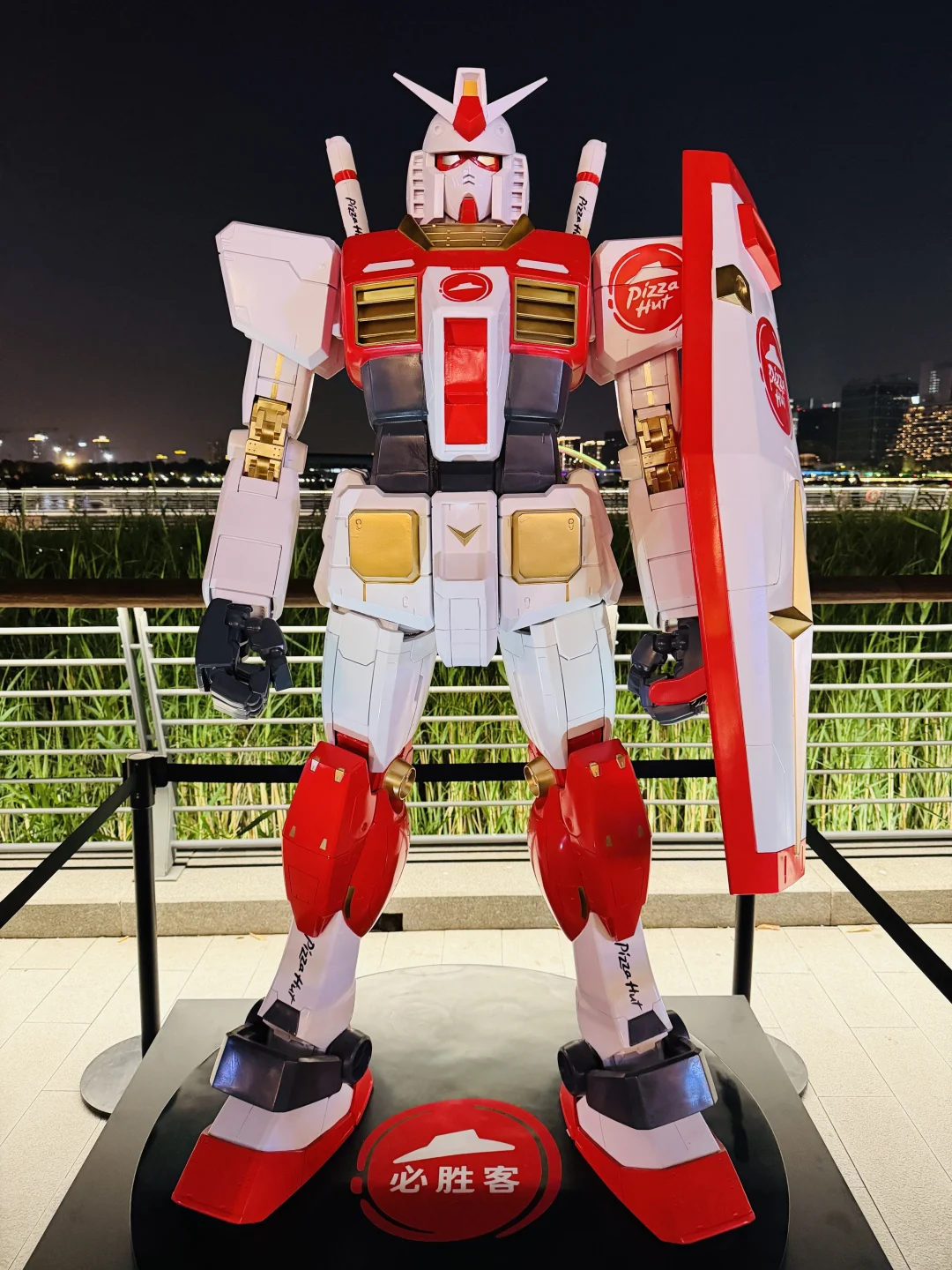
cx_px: 476
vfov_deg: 71.6
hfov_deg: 56.8
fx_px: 880
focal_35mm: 24
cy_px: 635
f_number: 1.78
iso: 800
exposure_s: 1/53
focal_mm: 6.76
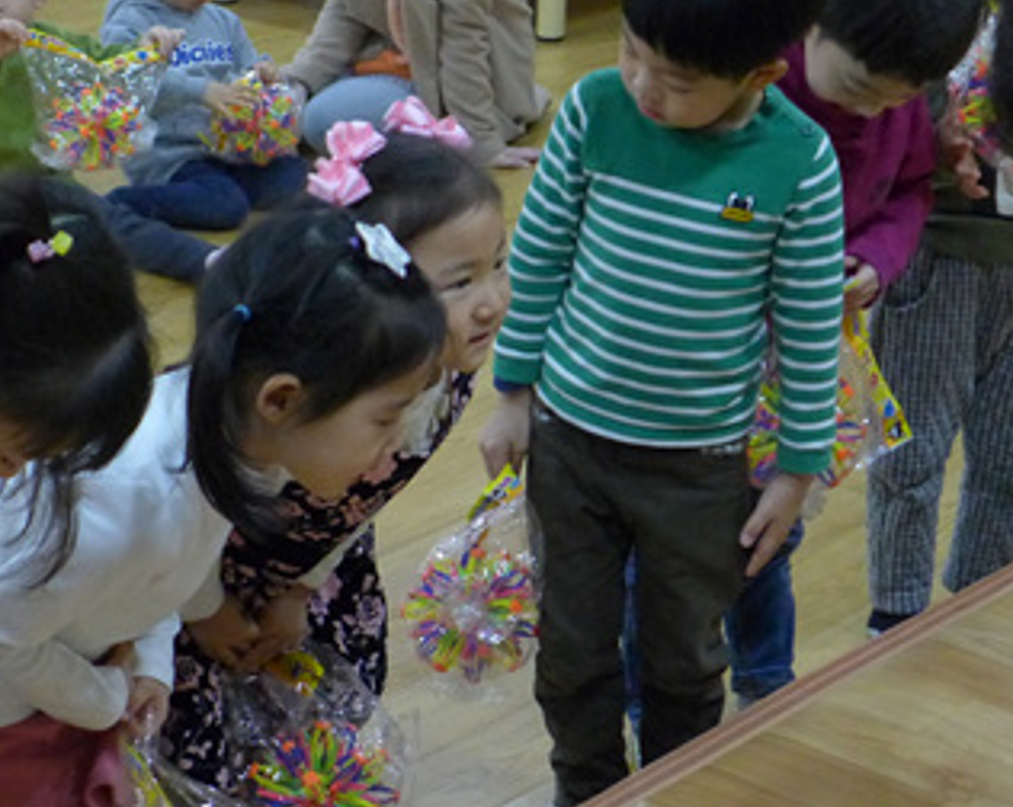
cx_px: 452
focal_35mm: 99
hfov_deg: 19.4
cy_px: 468
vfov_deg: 15.5
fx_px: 2964
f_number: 1.9
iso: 800
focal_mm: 9.8
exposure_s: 1/320
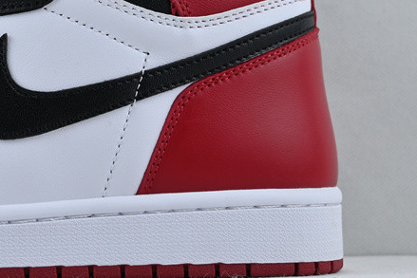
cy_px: 80
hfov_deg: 17.4
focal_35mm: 113
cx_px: -65
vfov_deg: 12.1
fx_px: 1306
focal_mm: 27.5
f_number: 4.5
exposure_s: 1/100
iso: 100
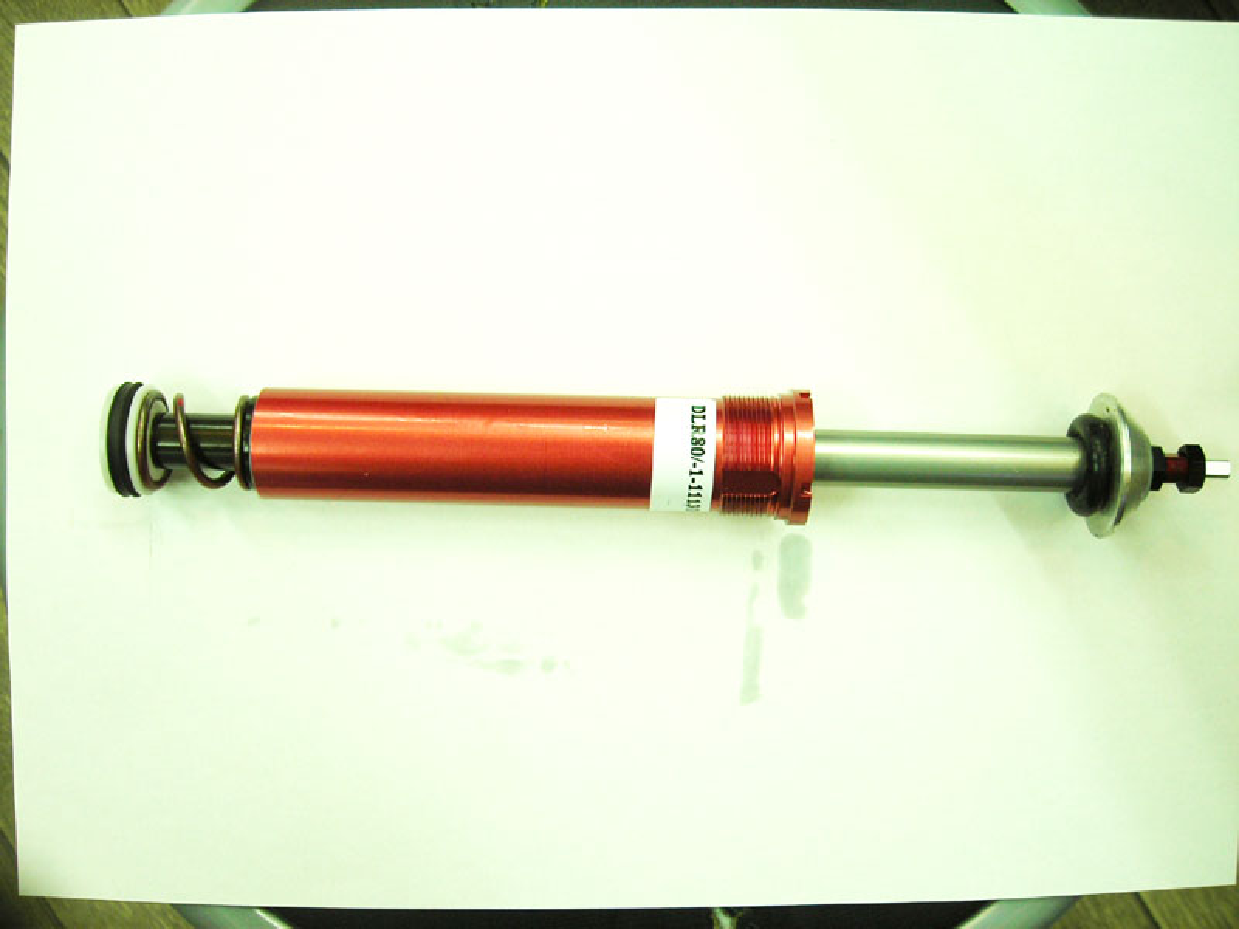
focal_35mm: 41
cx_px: 620
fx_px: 1468
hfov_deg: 45.8
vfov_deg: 35.1
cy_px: 464
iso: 50
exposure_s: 1/12.7
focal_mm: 6.8
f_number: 3.3
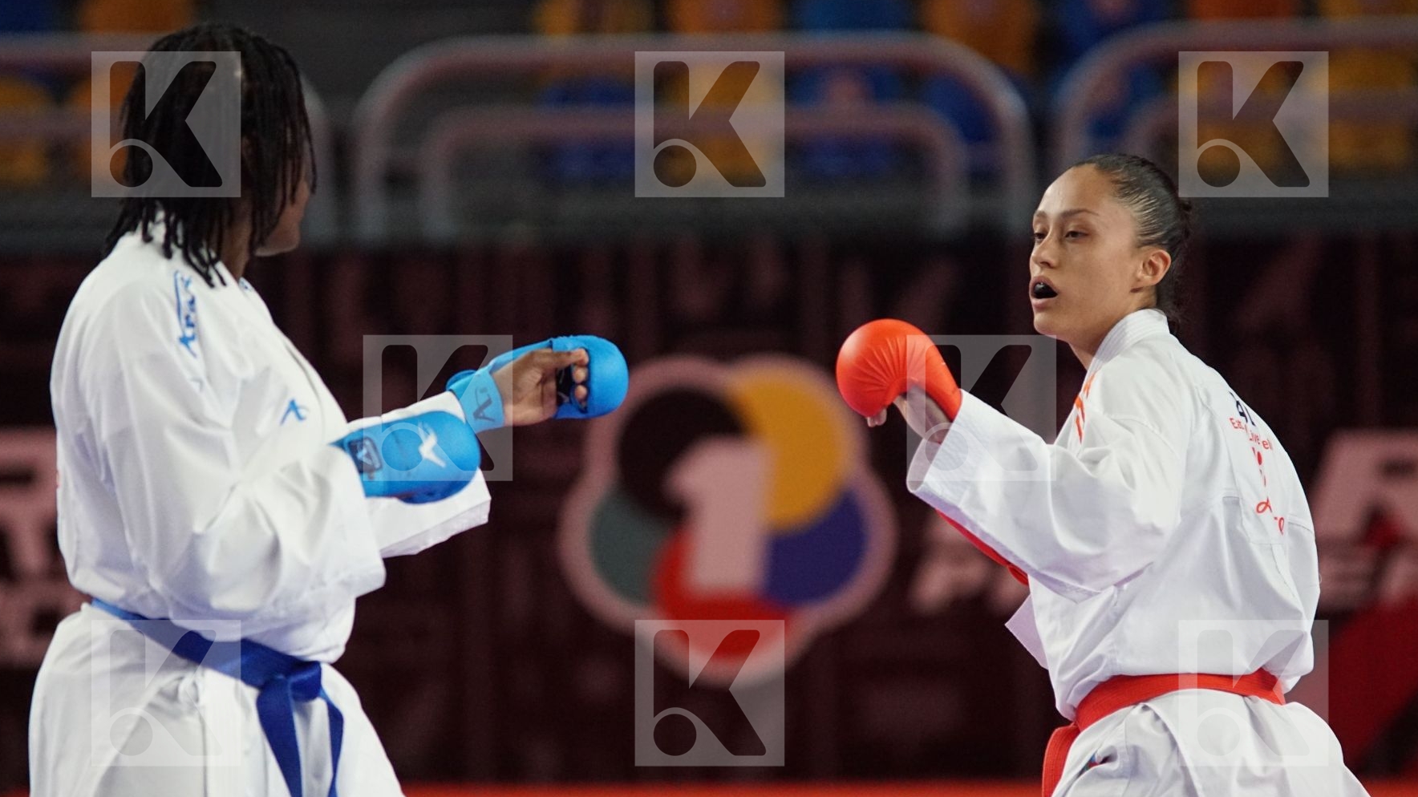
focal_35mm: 320
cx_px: 710
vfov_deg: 3.8
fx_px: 12030
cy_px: 408
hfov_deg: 6.7
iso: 3200
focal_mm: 200
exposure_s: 1/2000
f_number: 2.8
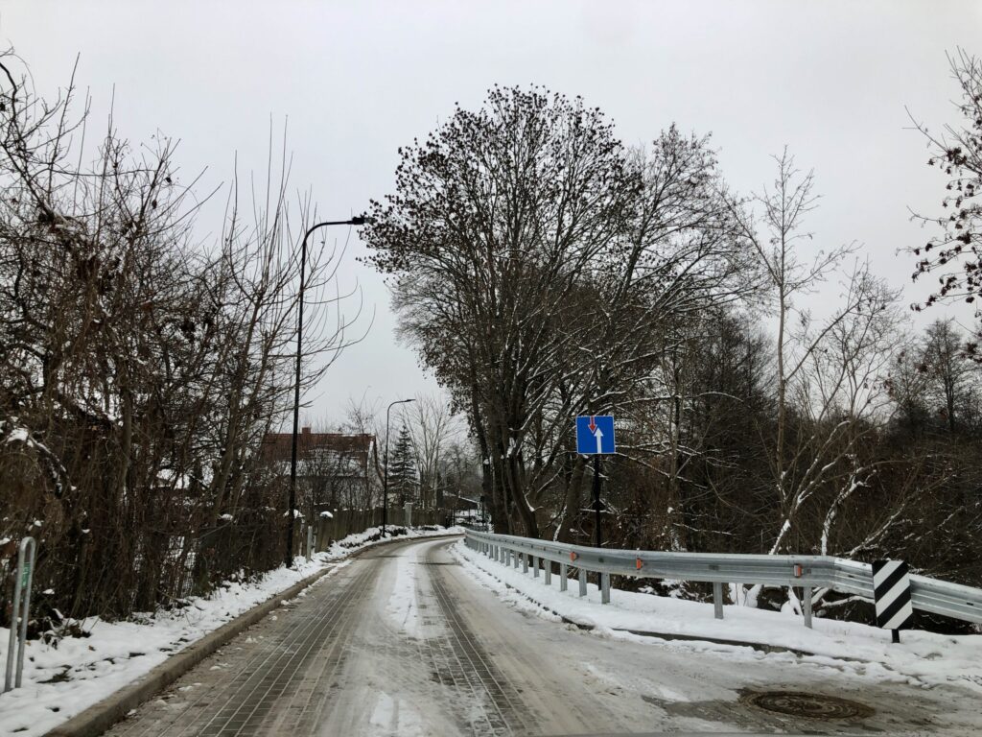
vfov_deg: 49.7
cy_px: 368
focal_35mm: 28
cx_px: 491
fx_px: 794
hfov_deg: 63.4
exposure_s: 1/156
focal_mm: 4
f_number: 1.8
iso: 20
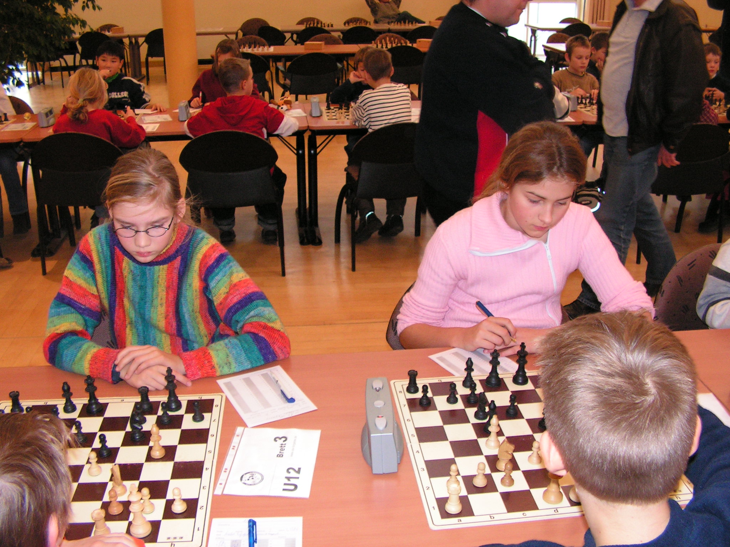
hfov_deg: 51.4
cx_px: 365
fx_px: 759
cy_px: 274
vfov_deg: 39.7
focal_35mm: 36
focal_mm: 6
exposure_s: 1/40
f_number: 3.2
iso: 200
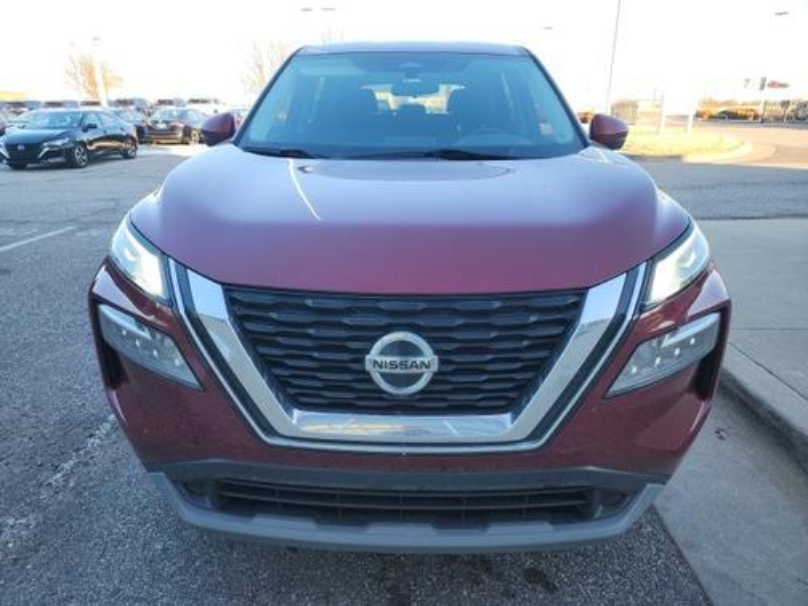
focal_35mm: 23
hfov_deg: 73.9
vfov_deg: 58.9
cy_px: 303
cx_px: 404
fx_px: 537
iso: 62
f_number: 1.8
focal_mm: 6.4
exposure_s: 1/120
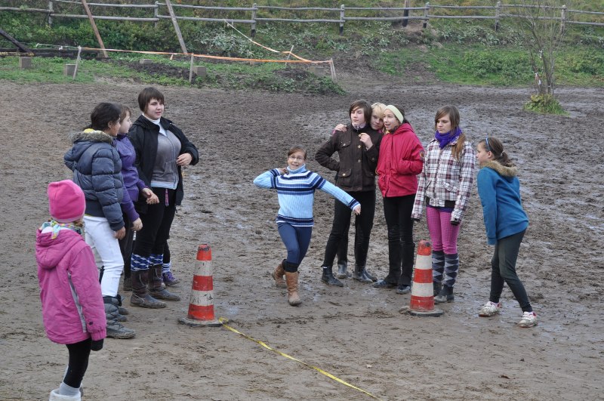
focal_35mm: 69
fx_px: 1156
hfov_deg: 29.3
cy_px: 200
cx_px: 302
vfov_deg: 19.7
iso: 500
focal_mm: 46
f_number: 7.1
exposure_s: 1/200
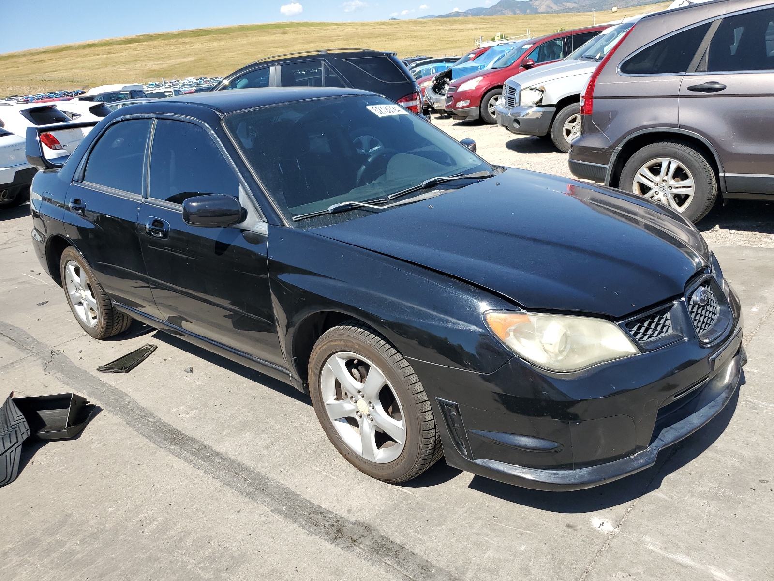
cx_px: 387
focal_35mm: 26
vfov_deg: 53.1
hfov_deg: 67.3
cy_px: 290
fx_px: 581
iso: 50
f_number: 1.5
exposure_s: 1/2000
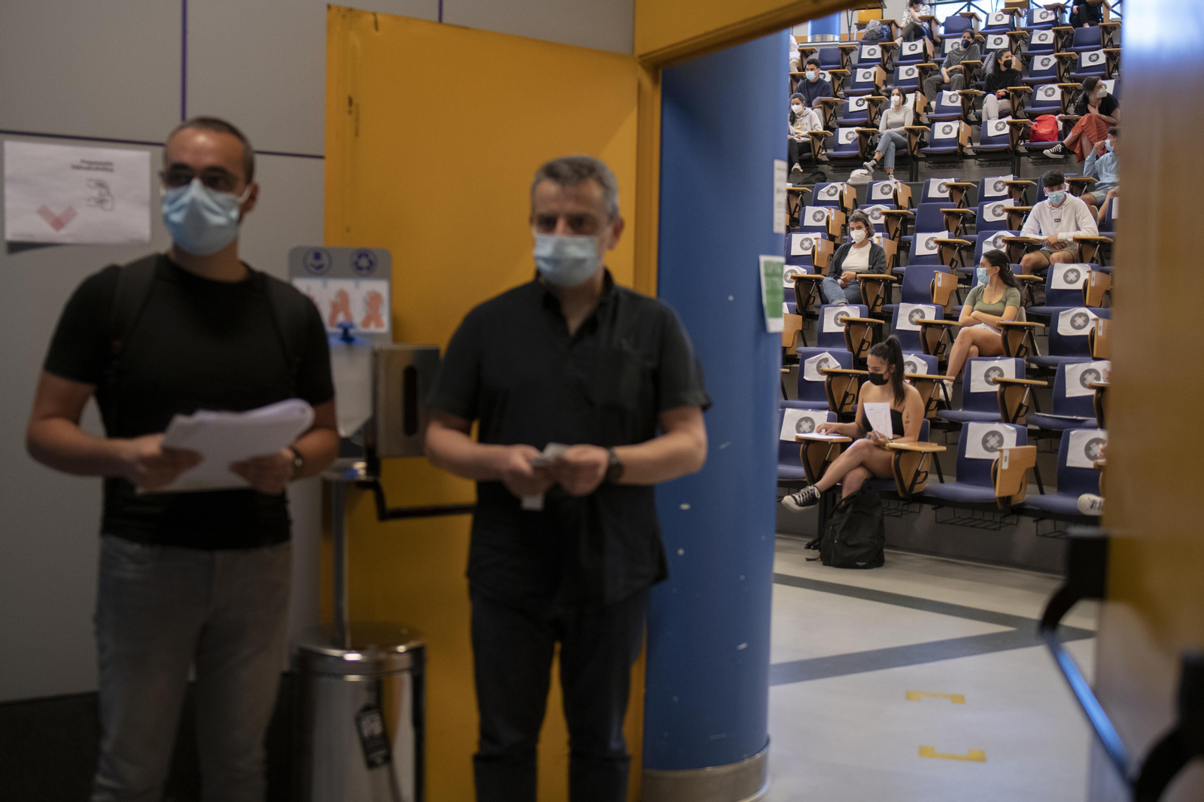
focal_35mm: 35
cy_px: 401
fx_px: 1170
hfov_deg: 54.4
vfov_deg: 37.8
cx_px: 602
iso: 2000
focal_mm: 35
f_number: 2.2
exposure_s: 1/200
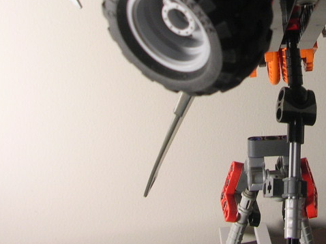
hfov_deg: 25.4
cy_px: 24
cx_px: 277
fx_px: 706
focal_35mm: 75
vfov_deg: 19.3
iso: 50
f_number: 2.8
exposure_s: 1/24.7
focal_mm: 5.8
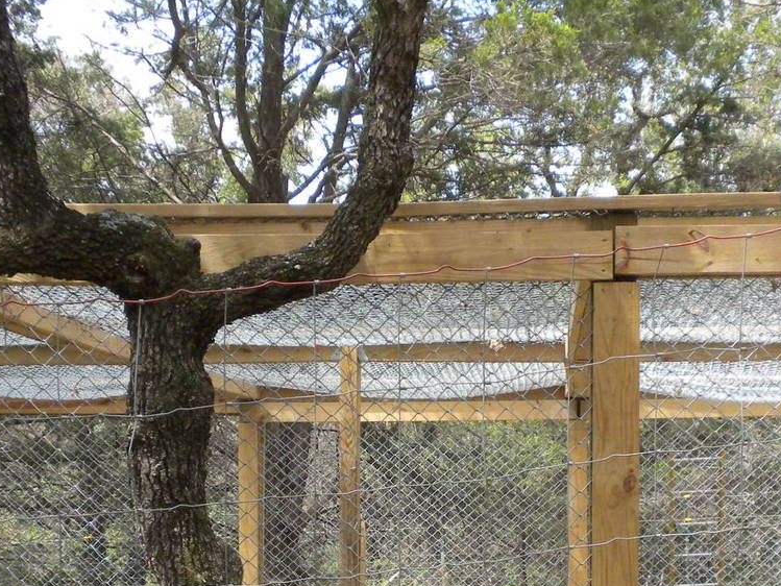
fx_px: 1783
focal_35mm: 79
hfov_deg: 24.7
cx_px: 442
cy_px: 622
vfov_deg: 18.1
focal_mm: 6.6
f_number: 3.5
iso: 198
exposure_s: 1/453
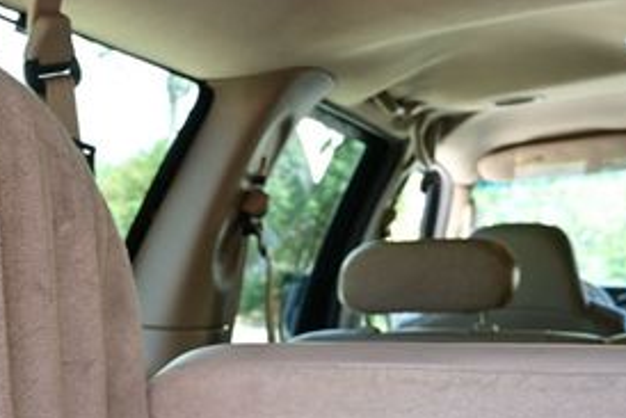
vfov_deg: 23.0
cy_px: 443
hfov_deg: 32.1
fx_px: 974
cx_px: -34
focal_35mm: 56
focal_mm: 16
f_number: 3.5
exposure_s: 1/25
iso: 100
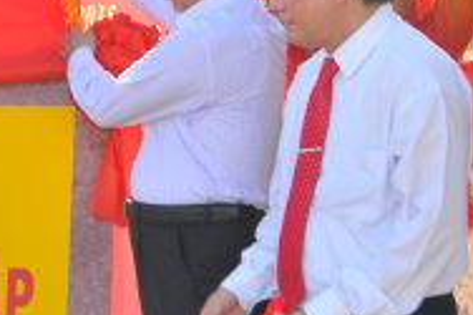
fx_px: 1667
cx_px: -208
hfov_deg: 15.1
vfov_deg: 10.8
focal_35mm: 127
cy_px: 215
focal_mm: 24
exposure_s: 1/200
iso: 200
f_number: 5.6
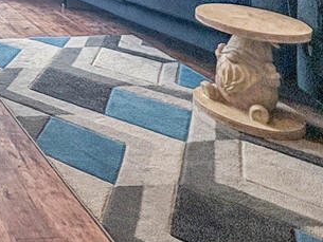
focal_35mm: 47
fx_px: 439
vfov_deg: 27.1
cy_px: -53
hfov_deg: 27.2
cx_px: -168
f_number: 2.2
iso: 80
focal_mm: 2.22
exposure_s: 1/140
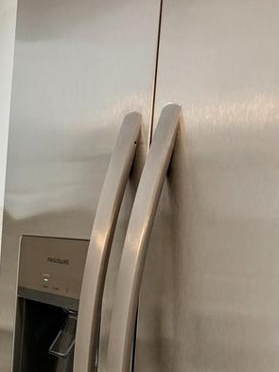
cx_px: -99
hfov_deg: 20.1
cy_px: 271
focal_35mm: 66
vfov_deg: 29.0
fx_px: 709
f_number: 1.78
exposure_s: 1/120
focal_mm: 6.76
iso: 125
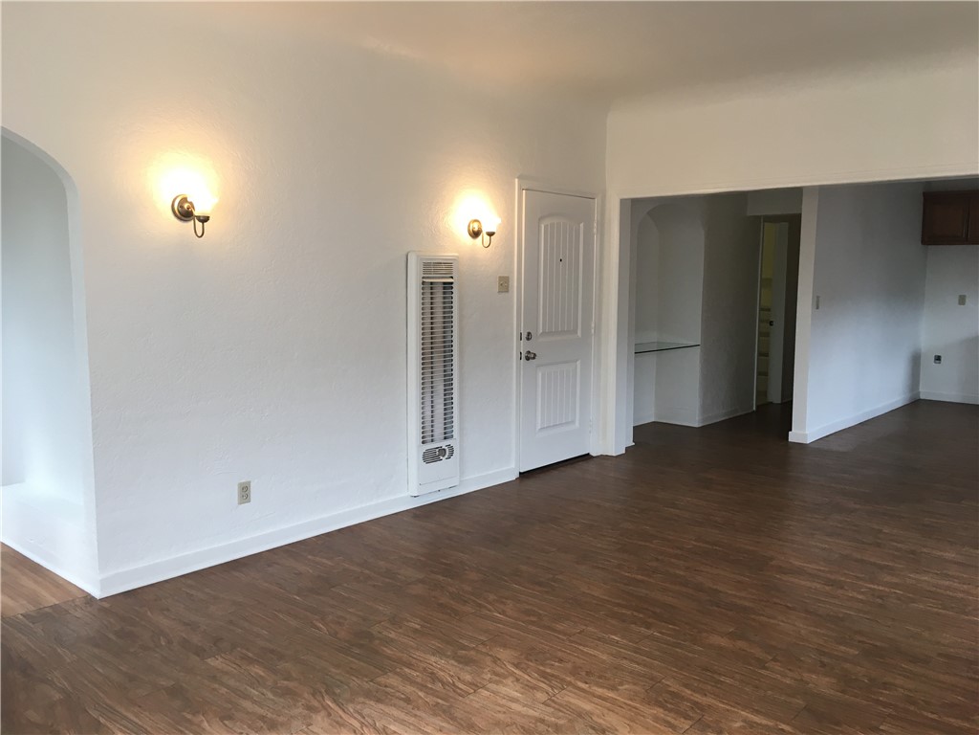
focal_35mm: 29
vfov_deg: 48.2
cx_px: 490
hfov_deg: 61.7
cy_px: 368
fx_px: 820
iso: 25
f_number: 2.2
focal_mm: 4.15
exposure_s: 1/30
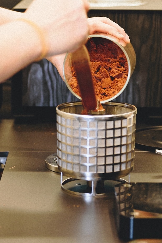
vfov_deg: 22.7
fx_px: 580
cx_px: 108
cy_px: 1
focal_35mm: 86
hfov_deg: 15.9
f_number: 3.5
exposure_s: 1/50
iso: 500
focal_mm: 40
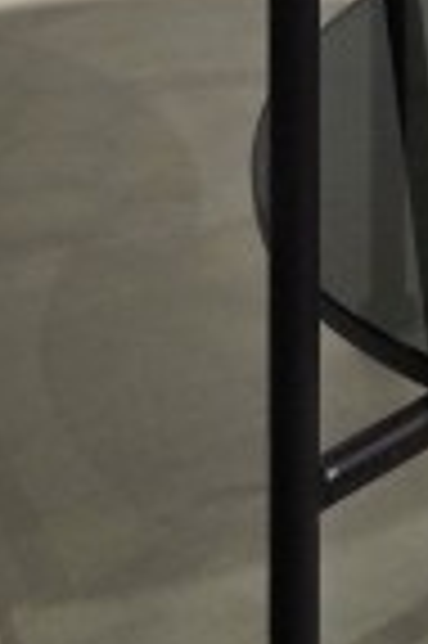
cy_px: -554
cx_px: 964
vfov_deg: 11.1
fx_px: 3057
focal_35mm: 171
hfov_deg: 7.6
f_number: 1.8
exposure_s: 1/100
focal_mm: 5.4
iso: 200
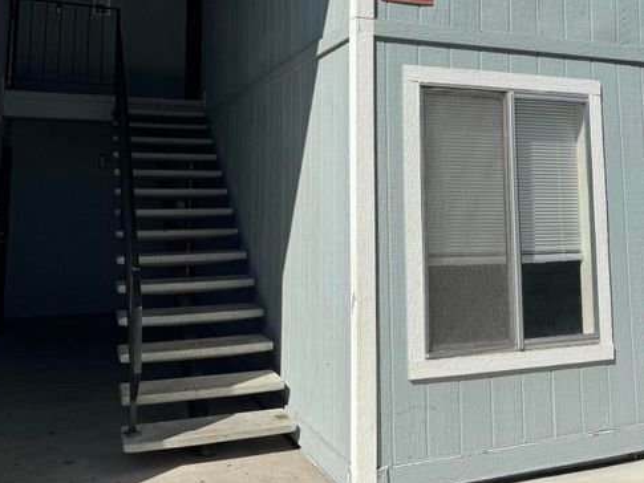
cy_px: 123
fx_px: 614
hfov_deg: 55.3
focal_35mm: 33
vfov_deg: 41.7
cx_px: 315
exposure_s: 1/5814
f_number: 1.78
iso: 80
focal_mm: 6.76
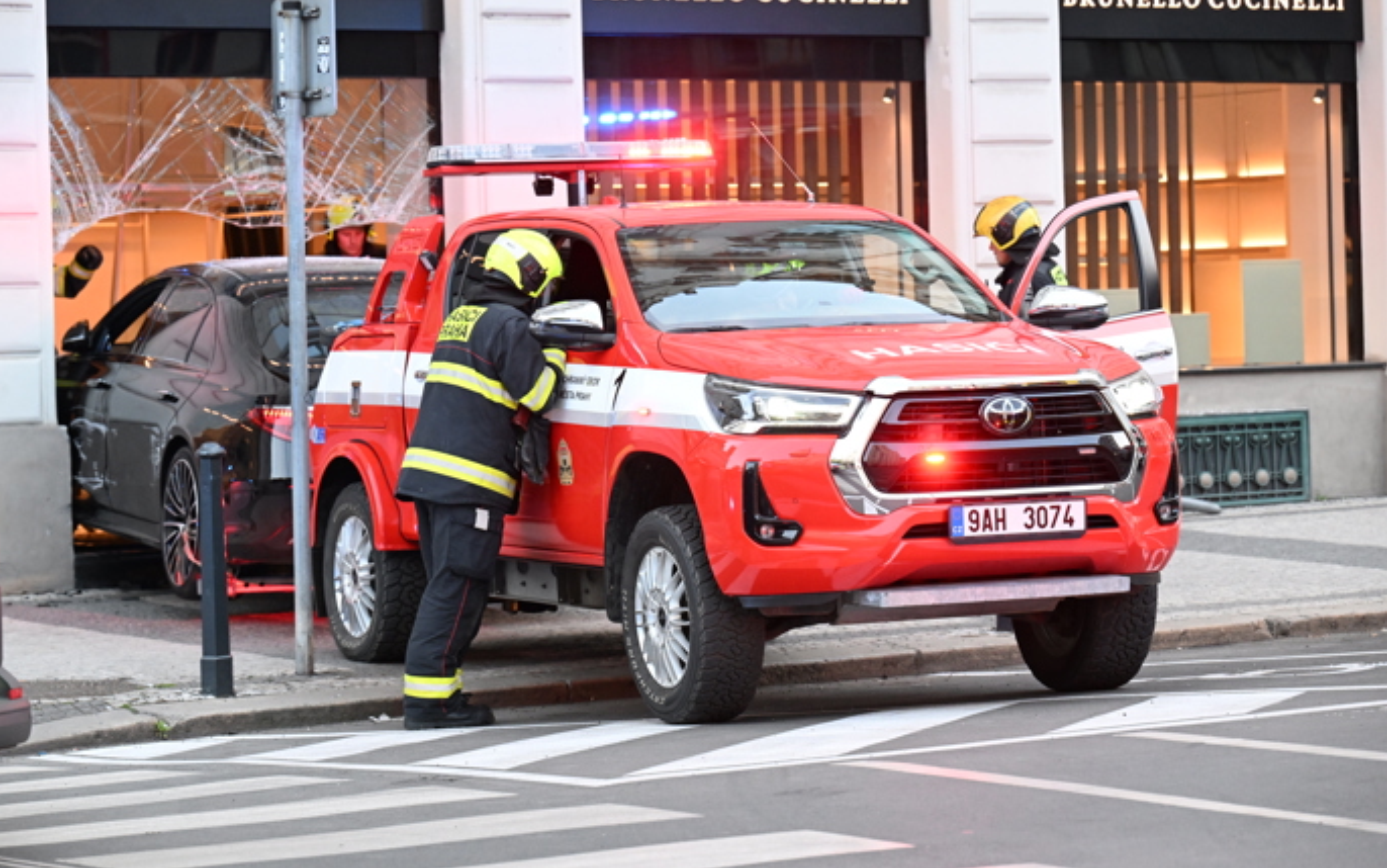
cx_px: 691
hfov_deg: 17.0
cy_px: 415
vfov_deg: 10.7
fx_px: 4650
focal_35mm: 123
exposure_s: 1/500
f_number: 4.5
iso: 4000
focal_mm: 120
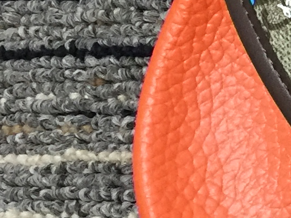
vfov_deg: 8.5
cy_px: 120
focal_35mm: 175
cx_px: 676
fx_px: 1471
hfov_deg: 10.0
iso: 100
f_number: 2.2
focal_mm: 4.15
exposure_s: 1/17
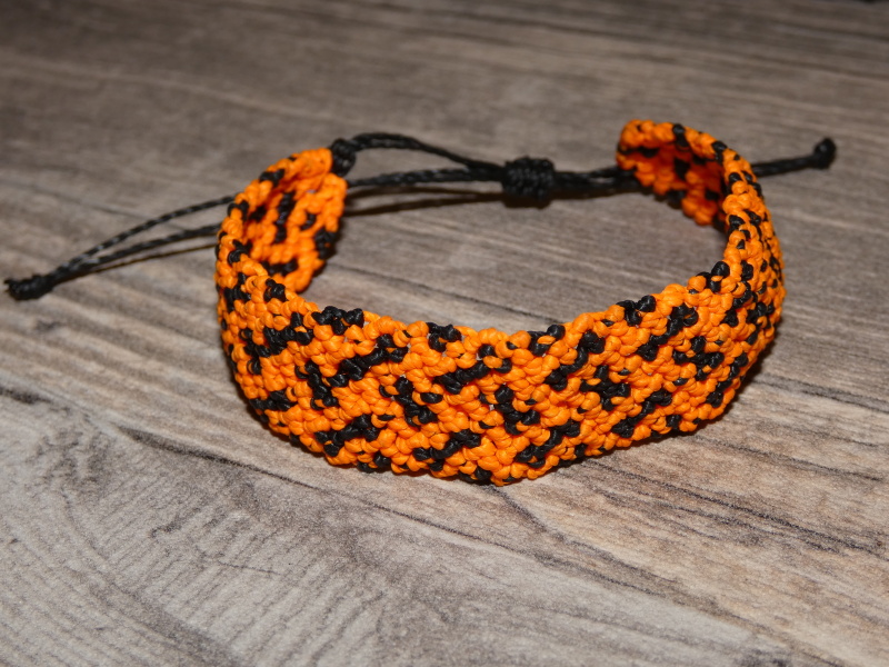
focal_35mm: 58
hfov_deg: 33.2
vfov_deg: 25.2
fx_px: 1490
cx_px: 444
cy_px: 334
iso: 80
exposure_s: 1/60
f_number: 4.1
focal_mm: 10.4
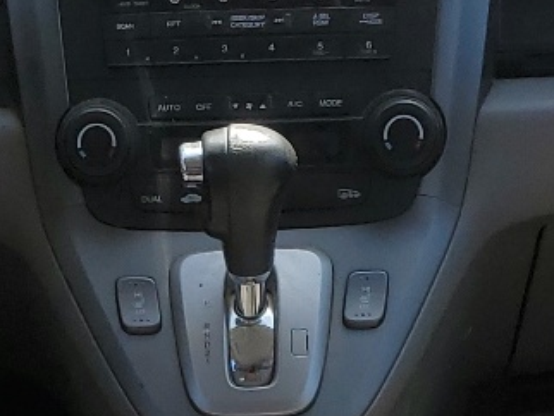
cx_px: 186
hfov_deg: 15.2
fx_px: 2066
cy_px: 657
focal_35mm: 129
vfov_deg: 11.0
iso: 50
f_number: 1.5
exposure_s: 1/1000
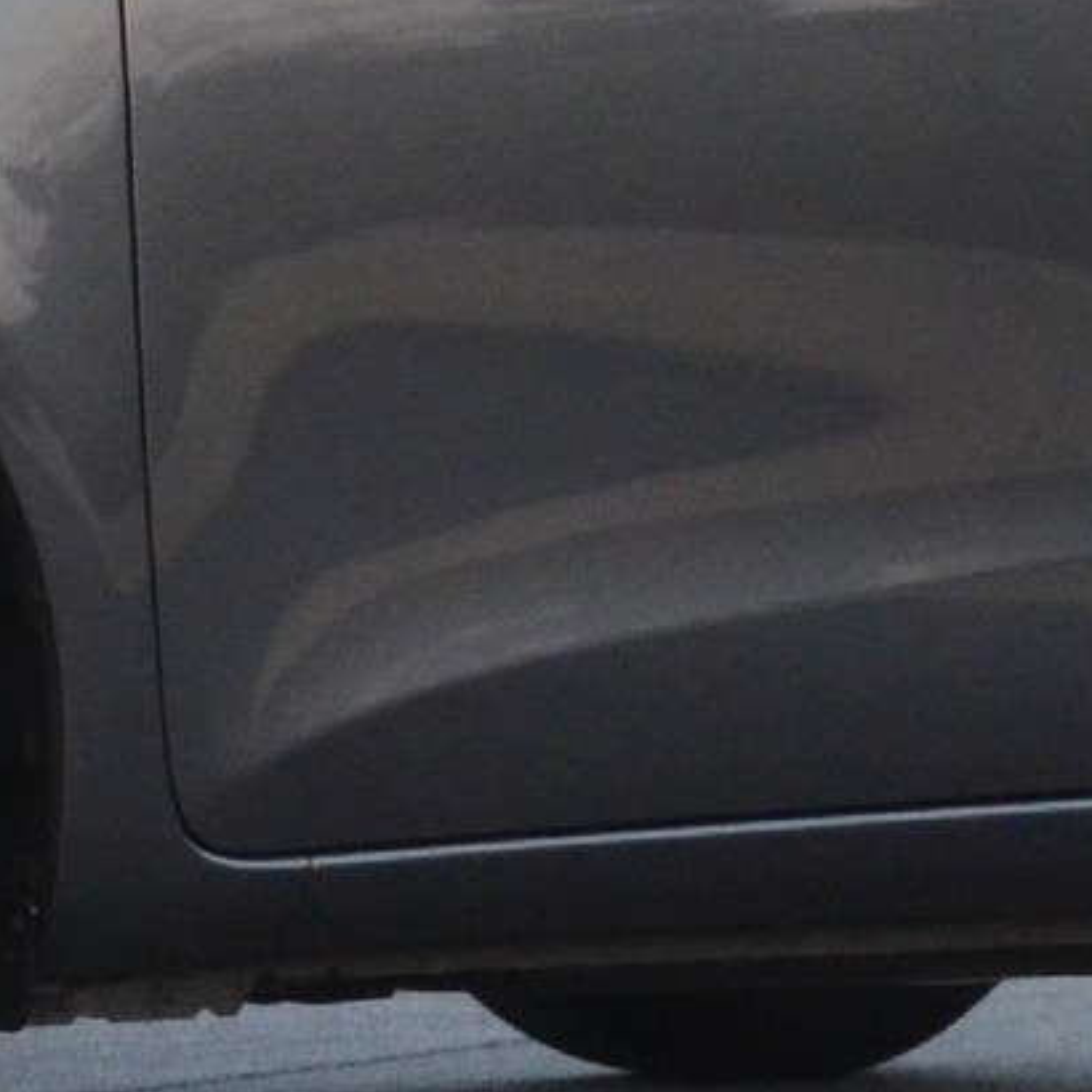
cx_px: 146
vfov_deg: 4.0
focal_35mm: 434
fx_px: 15490
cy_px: -301
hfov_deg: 4.0
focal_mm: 56
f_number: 4.8
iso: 1600
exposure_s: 1/160
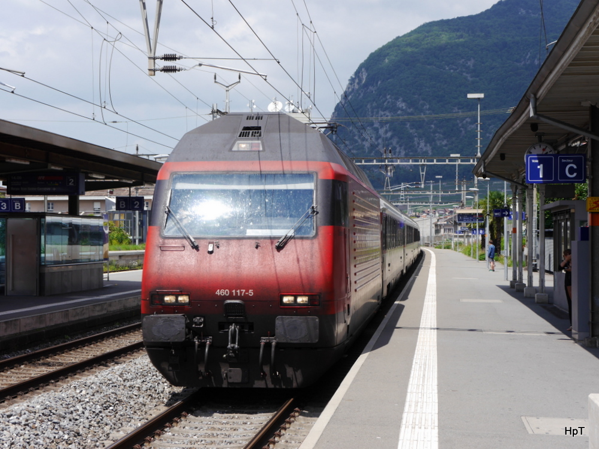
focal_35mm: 84
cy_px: 224
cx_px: 300
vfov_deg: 17.6
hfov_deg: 23.3
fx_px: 1454
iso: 160
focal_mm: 42
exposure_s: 1/320
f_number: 9
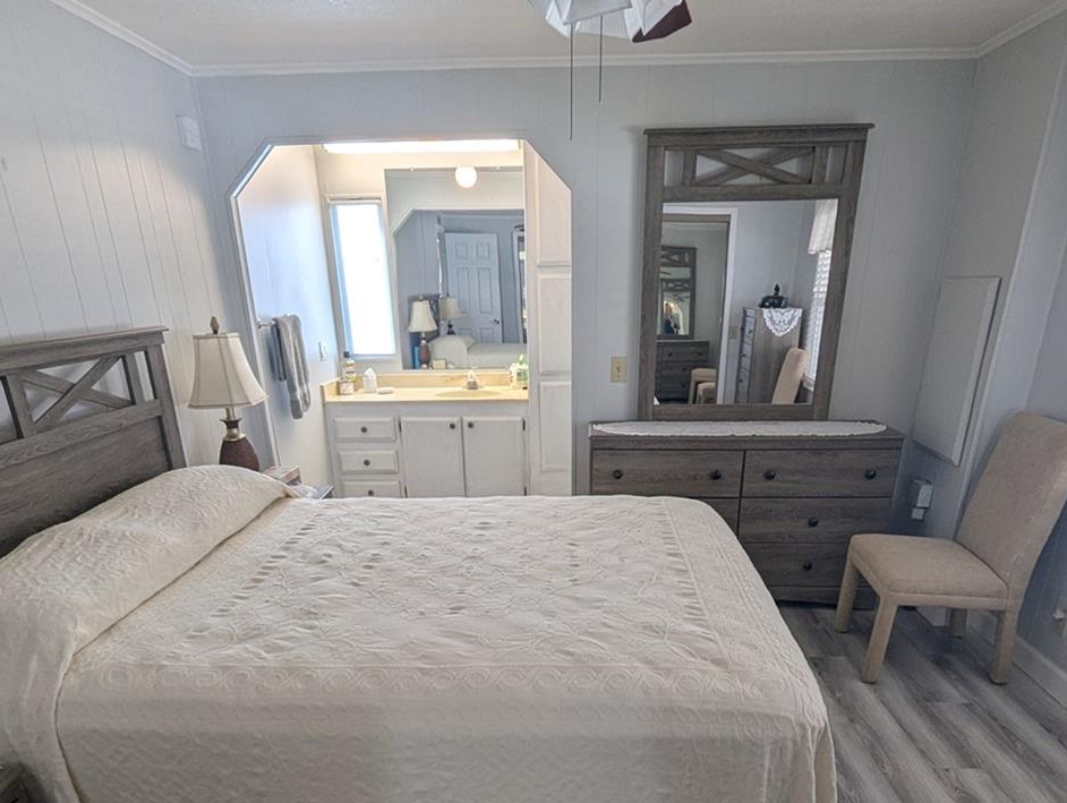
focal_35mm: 22
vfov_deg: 57.6
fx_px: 679
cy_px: 616
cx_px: 541
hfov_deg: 76.3
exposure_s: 1/120
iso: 65
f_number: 2.2
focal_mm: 1.95
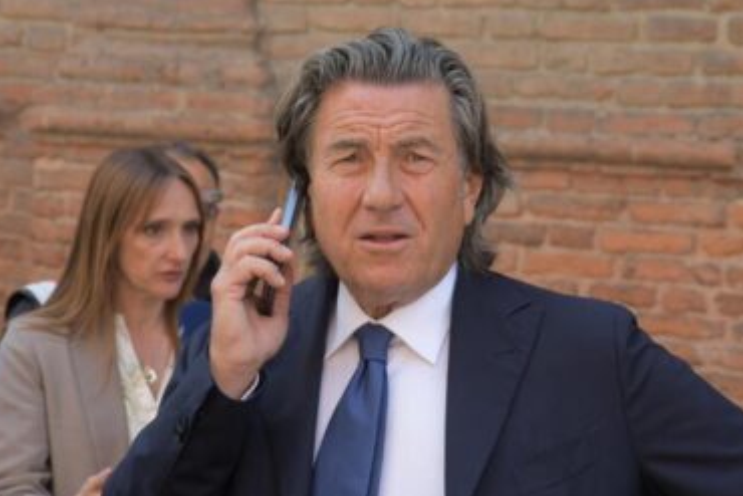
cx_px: 386
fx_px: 3283
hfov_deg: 12.9
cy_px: 232
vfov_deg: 8.6
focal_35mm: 159
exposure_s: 1/250
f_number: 10
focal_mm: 98
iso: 640
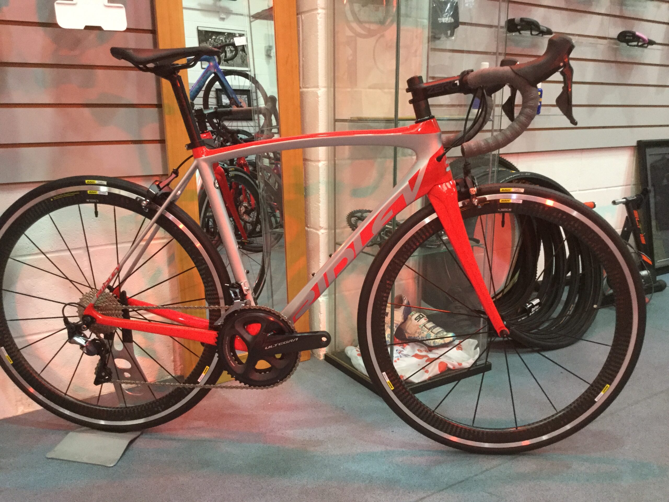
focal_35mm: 31
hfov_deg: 58.4
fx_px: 599
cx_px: 334
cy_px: 251
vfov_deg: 45.4
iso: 200
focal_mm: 3.3
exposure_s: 1/20
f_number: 2.4
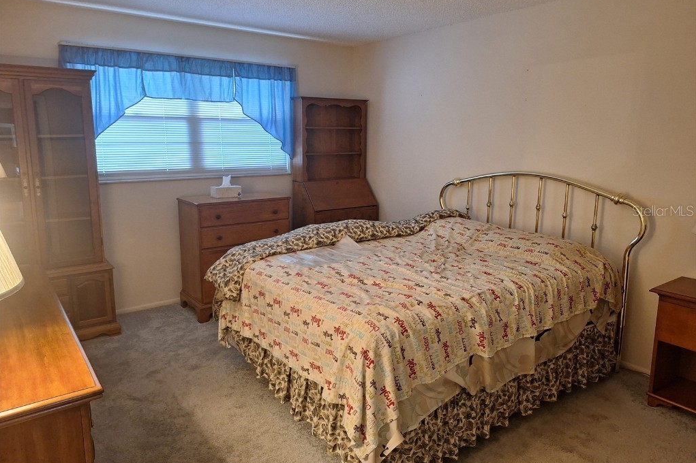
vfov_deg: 53.0
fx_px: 464
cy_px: 210
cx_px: 348
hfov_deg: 73.8
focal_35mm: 24
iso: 250
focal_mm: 5.54
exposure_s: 1/33
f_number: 1.8
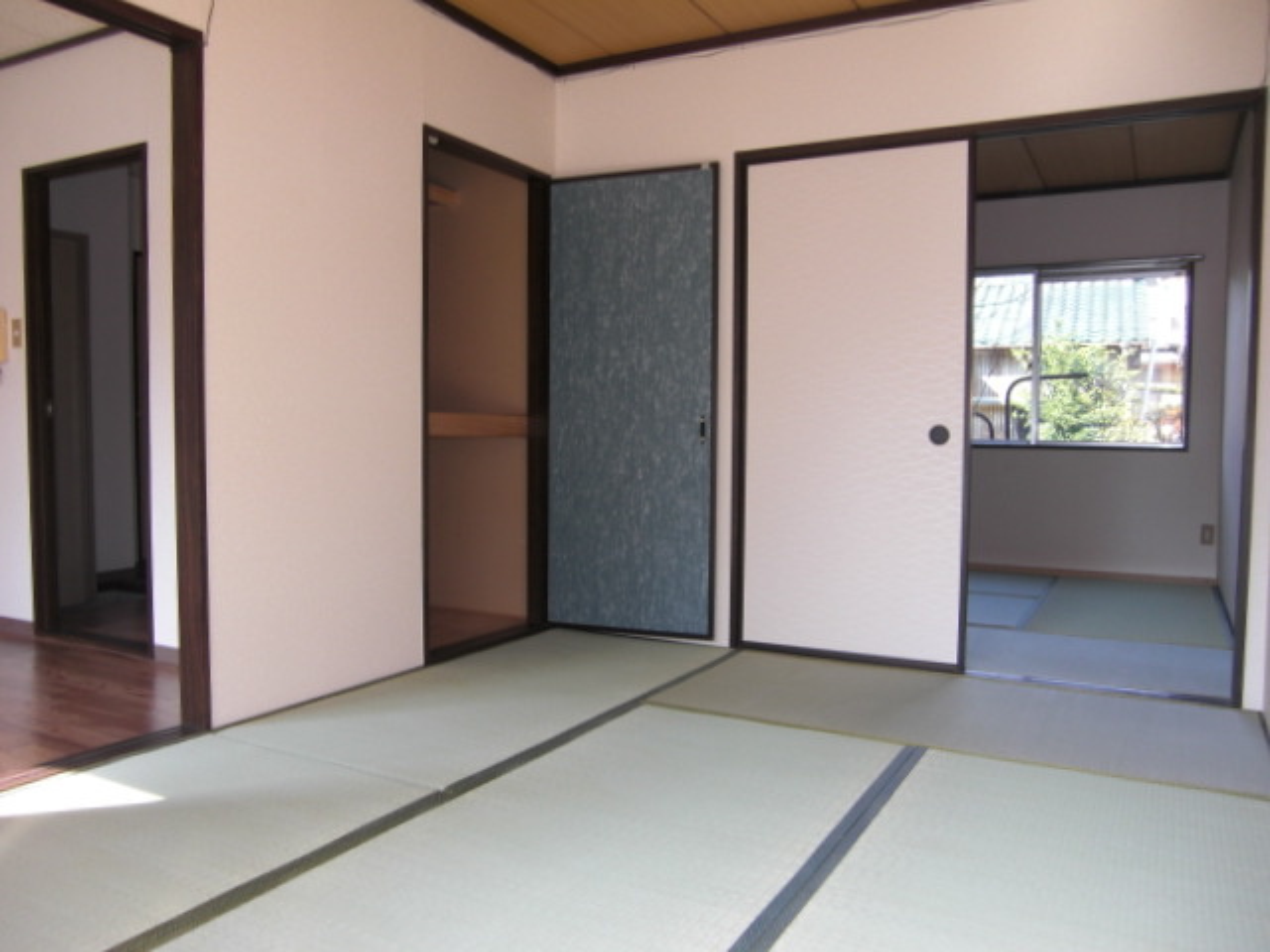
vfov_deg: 49.7
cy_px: 476
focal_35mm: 28
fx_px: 1027
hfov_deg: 63.4
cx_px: 635
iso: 50
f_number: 2.6
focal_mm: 4.9
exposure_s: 1/60
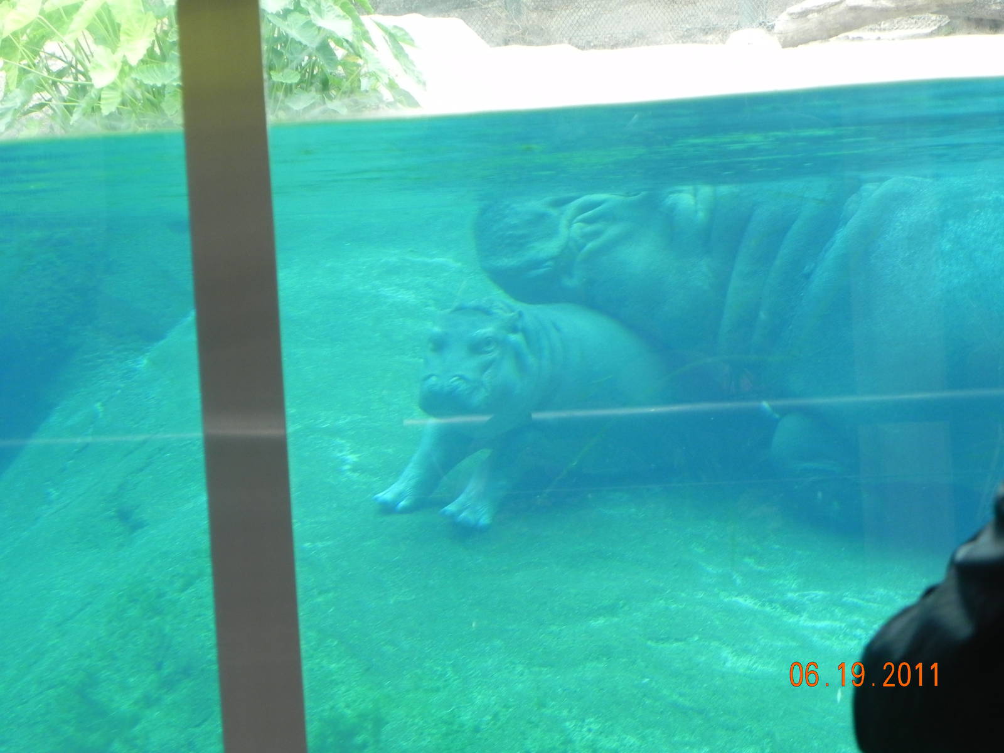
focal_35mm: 117
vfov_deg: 12.7
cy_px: 376
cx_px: 502
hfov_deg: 16.8
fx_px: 3393
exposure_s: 1/30
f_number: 4
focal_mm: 20.8
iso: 329
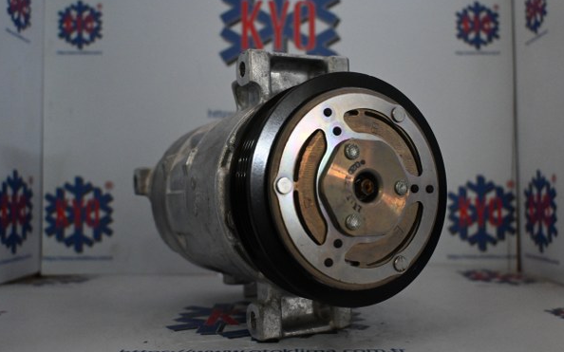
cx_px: 280
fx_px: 546
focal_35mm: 36
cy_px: 170
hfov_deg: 54.6
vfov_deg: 35.8
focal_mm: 23
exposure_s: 1/80
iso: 3200
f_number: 4.2
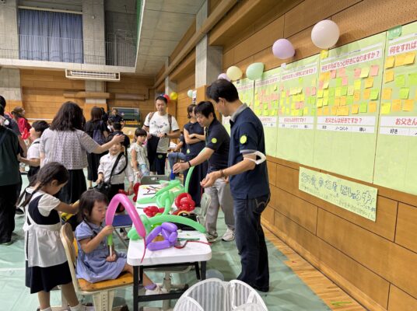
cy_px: 156
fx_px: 313
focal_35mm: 26
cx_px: 208
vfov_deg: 52.9
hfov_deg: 67.4
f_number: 1.6
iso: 125
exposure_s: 1/50
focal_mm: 5.96
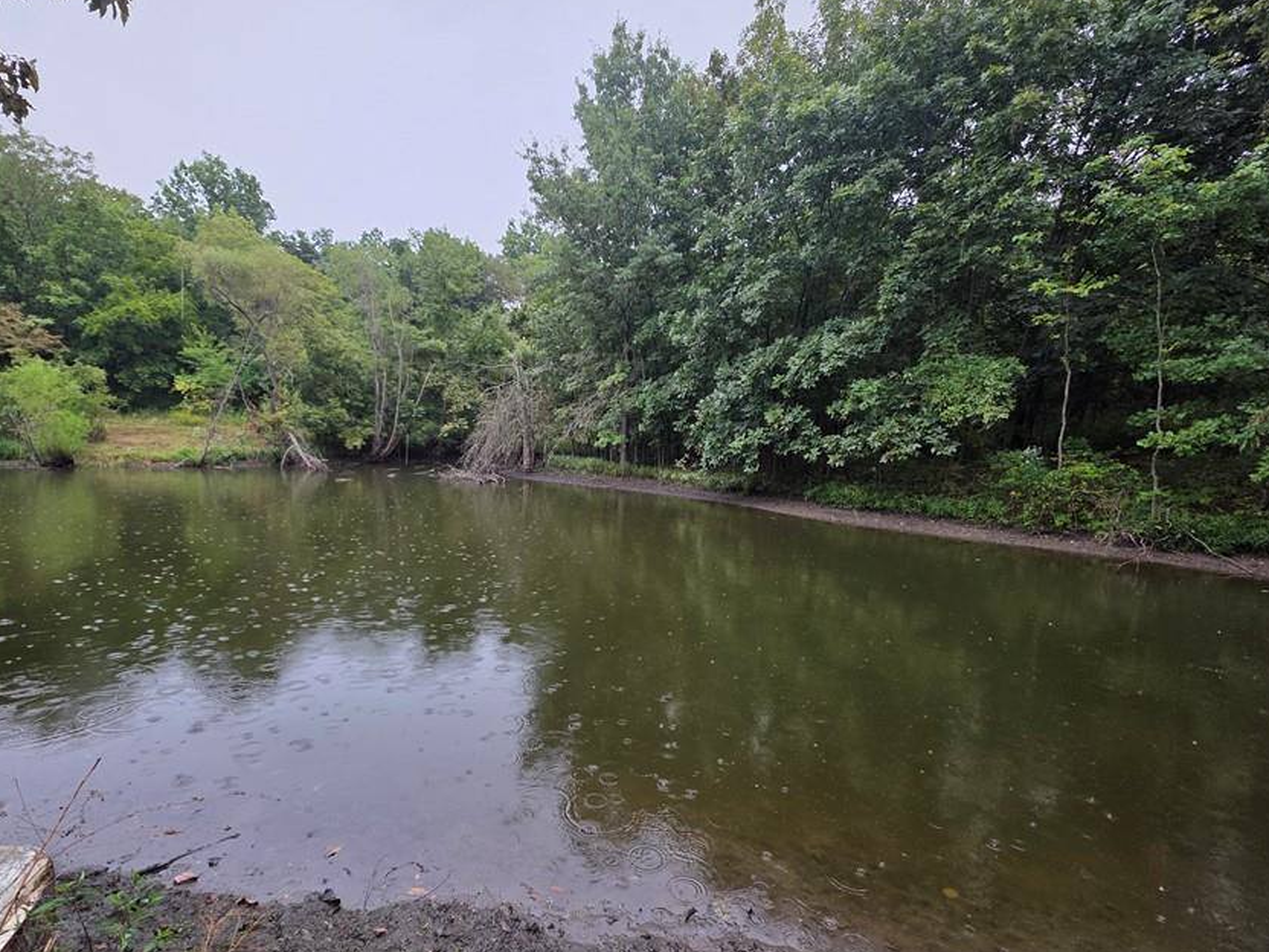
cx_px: 583
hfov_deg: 94.3
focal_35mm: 16
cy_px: 520
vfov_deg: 77.9
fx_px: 587
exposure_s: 1/220
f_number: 1.9
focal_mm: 2.2
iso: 40
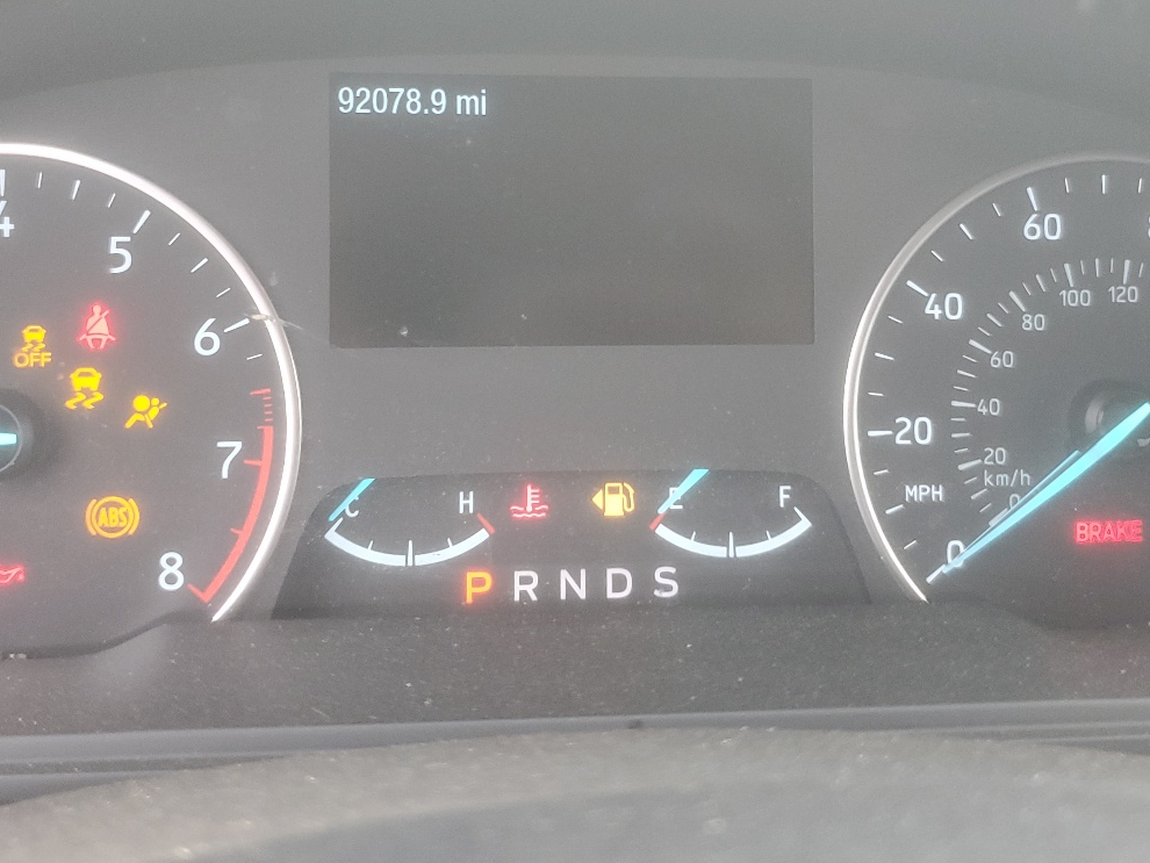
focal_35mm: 42
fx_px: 1396
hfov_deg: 44.8
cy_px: 261
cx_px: 562
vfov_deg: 33.9
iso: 81
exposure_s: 1/60.2
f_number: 1.5
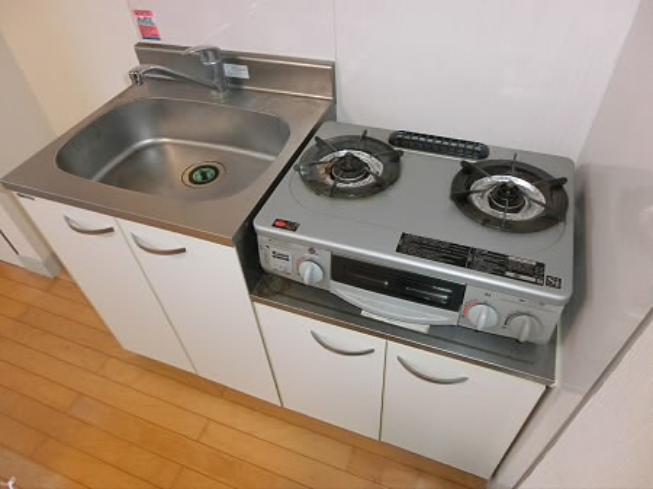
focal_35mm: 24
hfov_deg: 71.6
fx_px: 452
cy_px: 244
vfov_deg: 56.8
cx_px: 326
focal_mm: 4.24
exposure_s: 1/60
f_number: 3
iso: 400
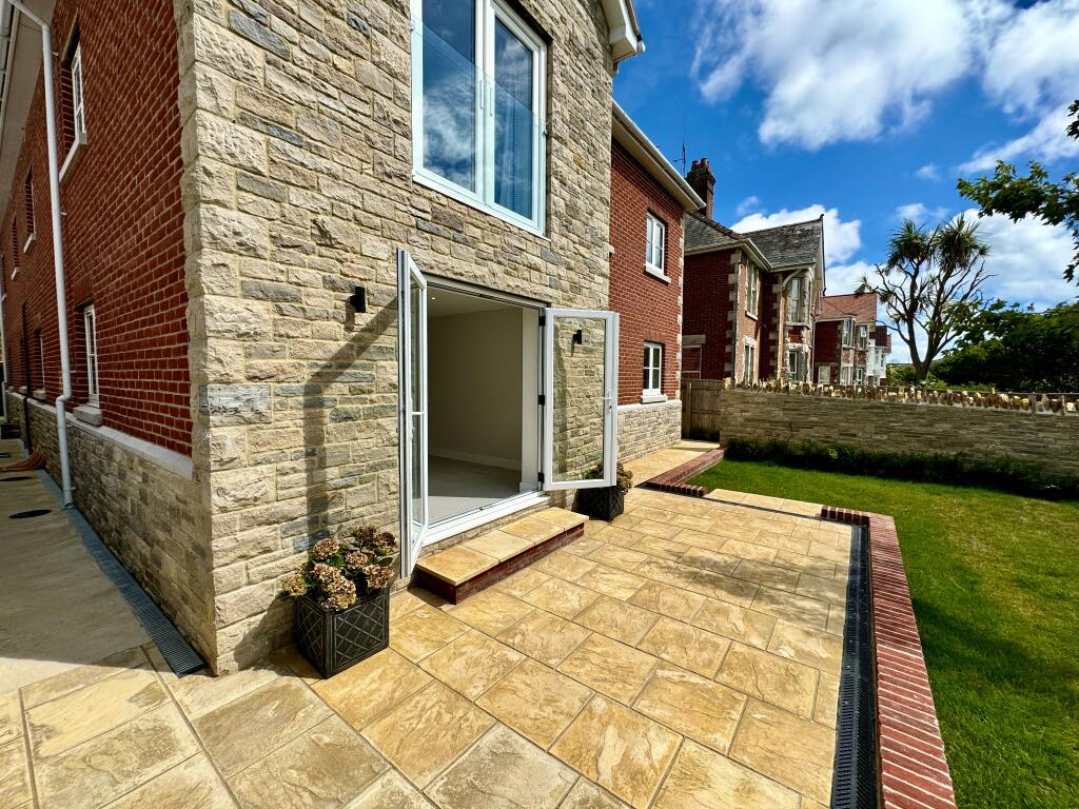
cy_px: 404
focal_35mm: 14
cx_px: 540
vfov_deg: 85.7
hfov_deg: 102.1
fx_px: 436
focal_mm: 2.22
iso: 50
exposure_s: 1/2208
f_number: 2.2
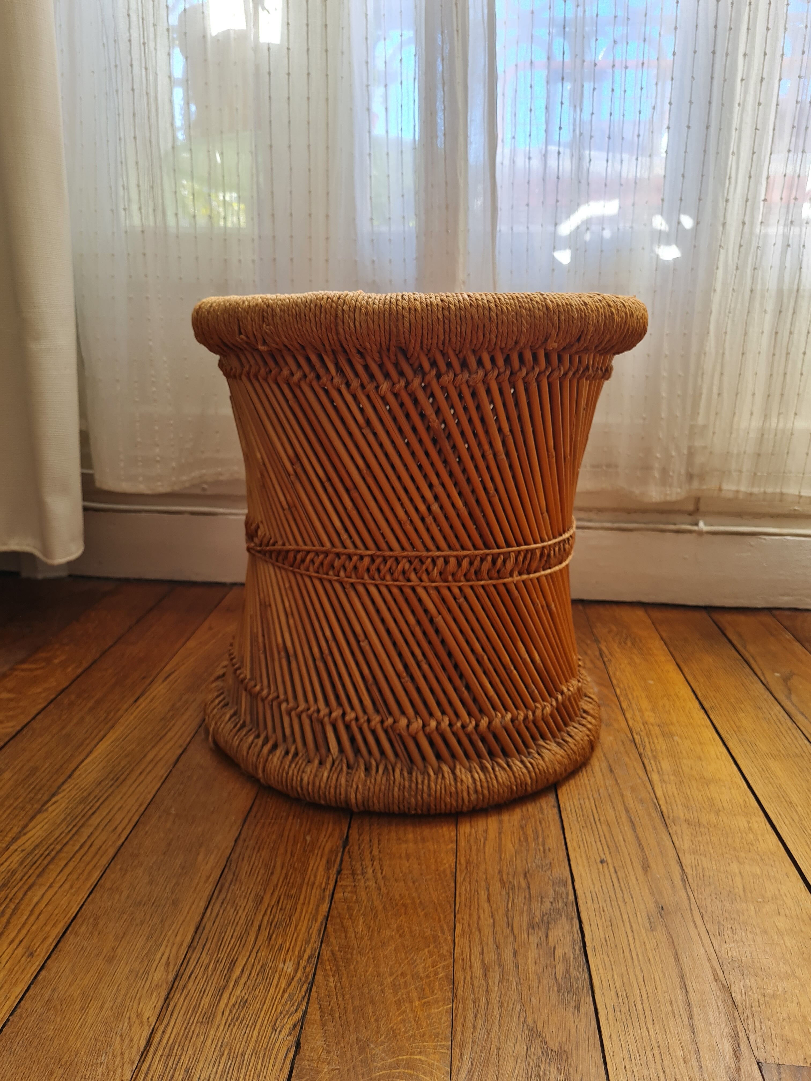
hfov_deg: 53.1
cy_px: 540
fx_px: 812
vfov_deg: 67.3
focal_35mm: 26
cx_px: 406
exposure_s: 1/150
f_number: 1.8
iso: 50
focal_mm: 5.4
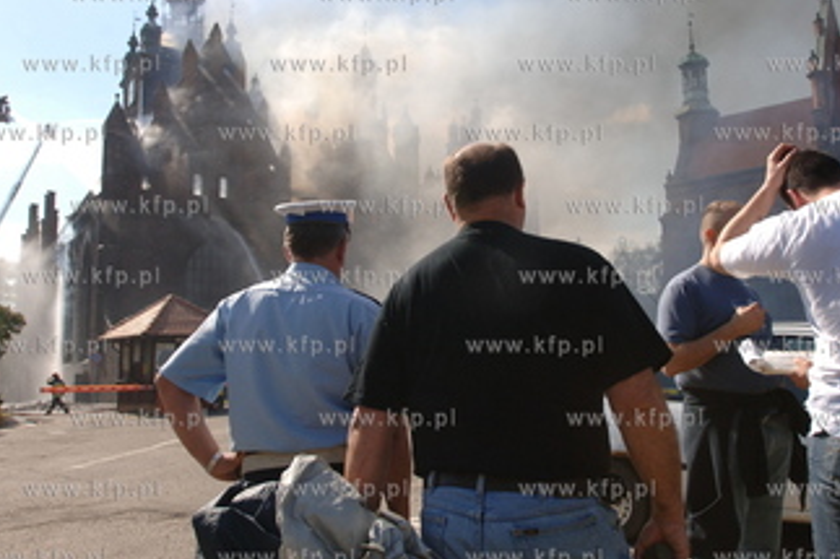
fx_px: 737
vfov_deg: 41.4
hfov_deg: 59.1
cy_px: 239
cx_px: 479
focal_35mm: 32
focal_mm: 17
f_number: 6.3
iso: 400
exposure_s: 1/1250
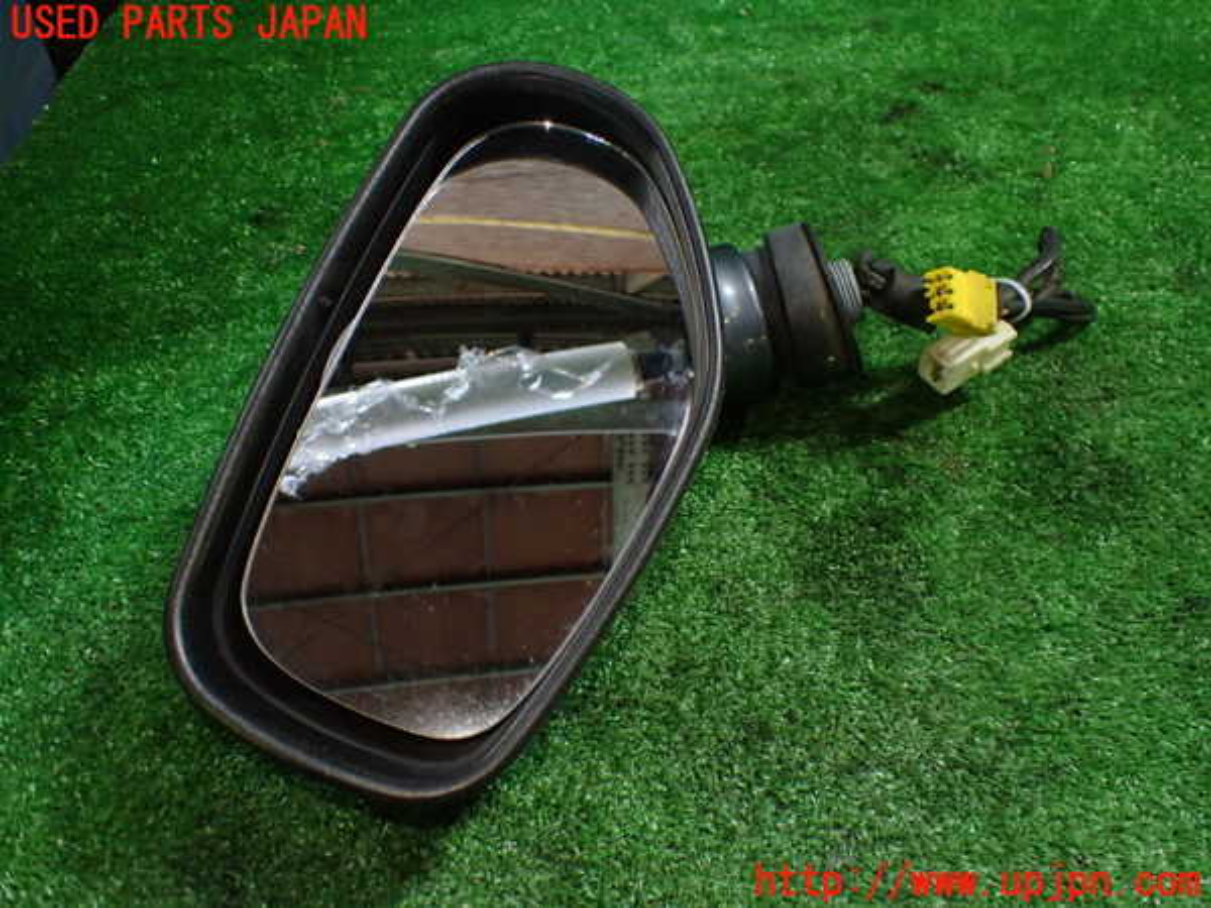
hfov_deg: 60.0
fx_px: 1050
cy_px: 454
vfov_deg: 46.8
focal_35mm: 30
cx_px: 606
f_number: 2.3
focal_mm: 5.4
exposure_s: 1/125
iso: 800
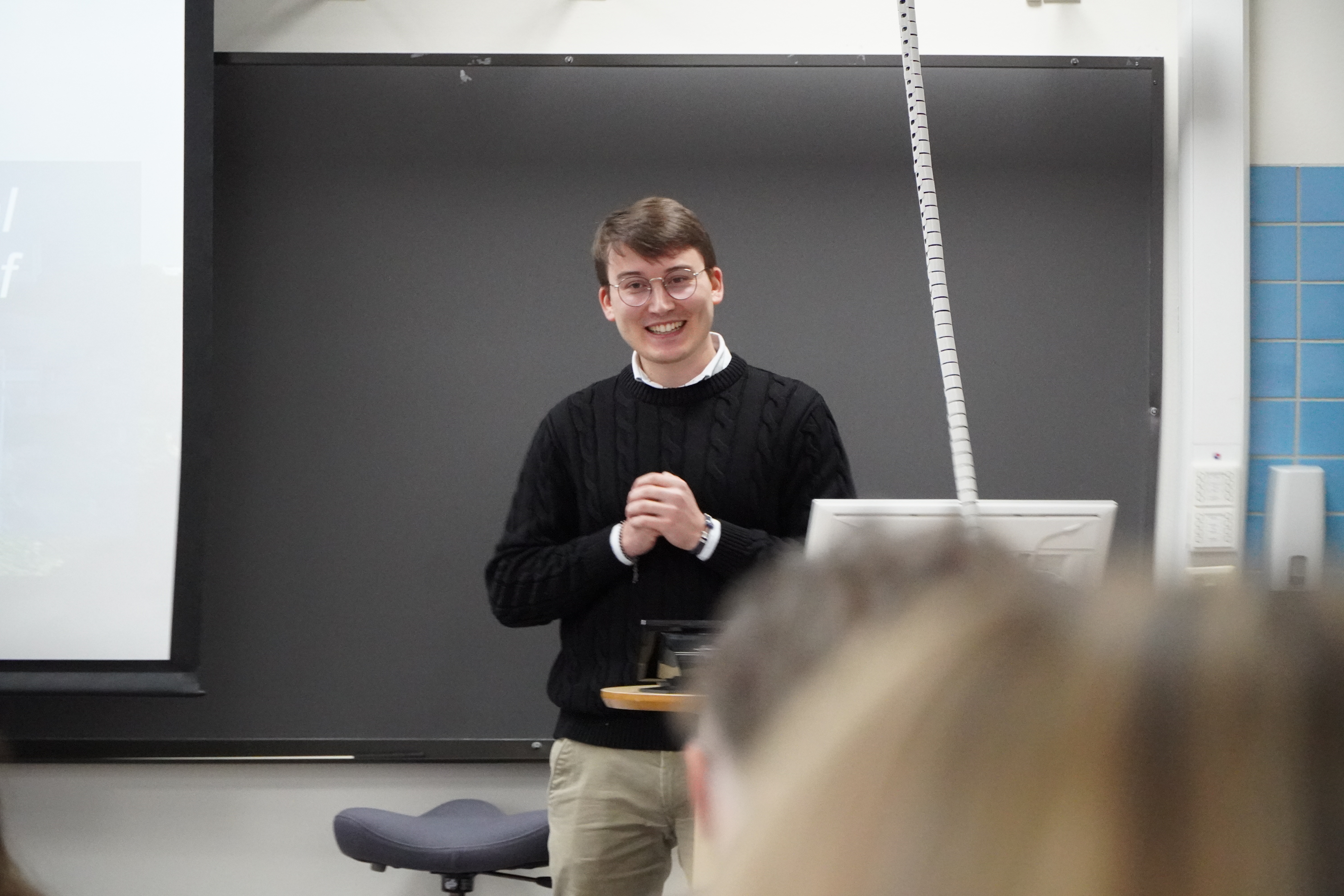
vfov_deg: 8.0
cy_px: 448
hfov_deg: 12.0
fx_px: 6384
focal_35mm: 171
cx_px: 672
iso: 6400
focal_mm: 114
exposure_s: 1/200
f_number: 5.6
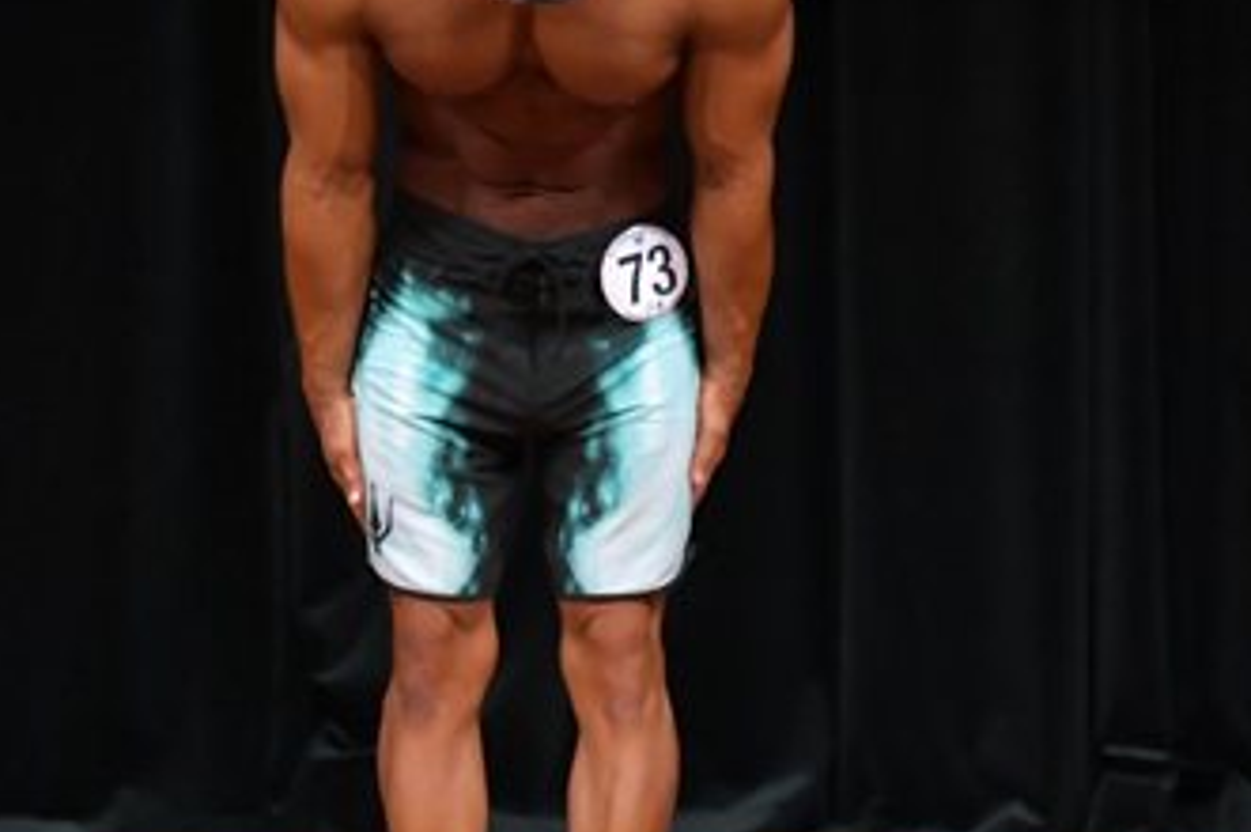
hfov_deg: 3.1
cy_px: 284
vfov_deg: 2.1
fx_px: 23190
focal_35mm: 668
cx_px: 406
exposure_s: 1/400
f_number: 5.6
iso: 4000
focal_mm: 190
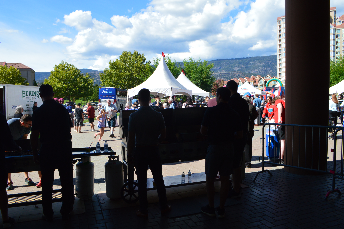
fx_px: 258
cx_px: 172
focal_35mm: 27
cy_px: 114
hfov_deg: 67.4
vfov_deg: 47.8
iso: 400
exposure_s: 1/320
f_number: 10
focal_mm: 18
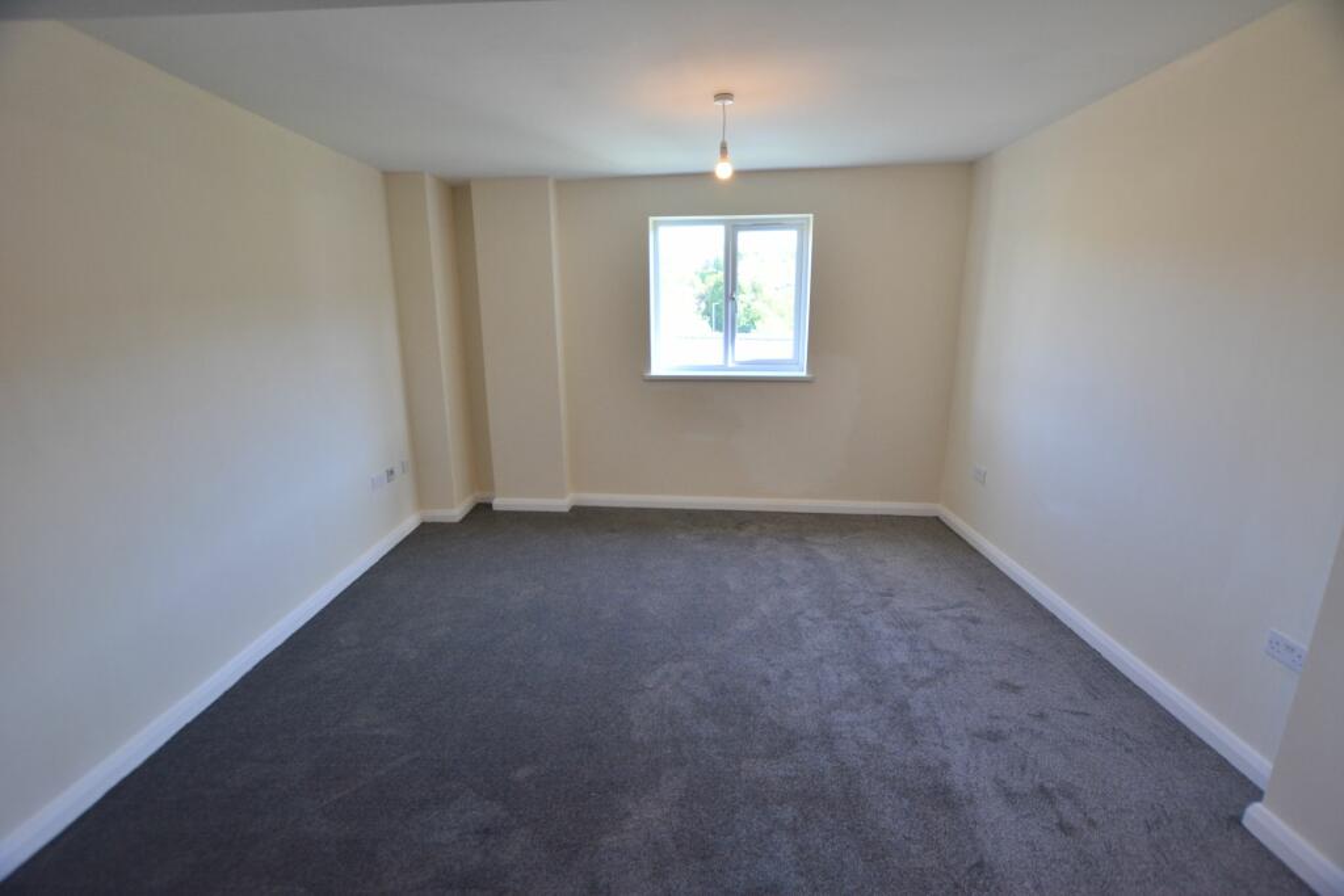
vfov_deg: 77.3
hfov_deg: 100.4
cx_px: 672
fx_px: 560
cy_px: 448
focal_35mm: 15
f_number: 5
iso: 400
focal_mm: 10
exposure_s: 1/100
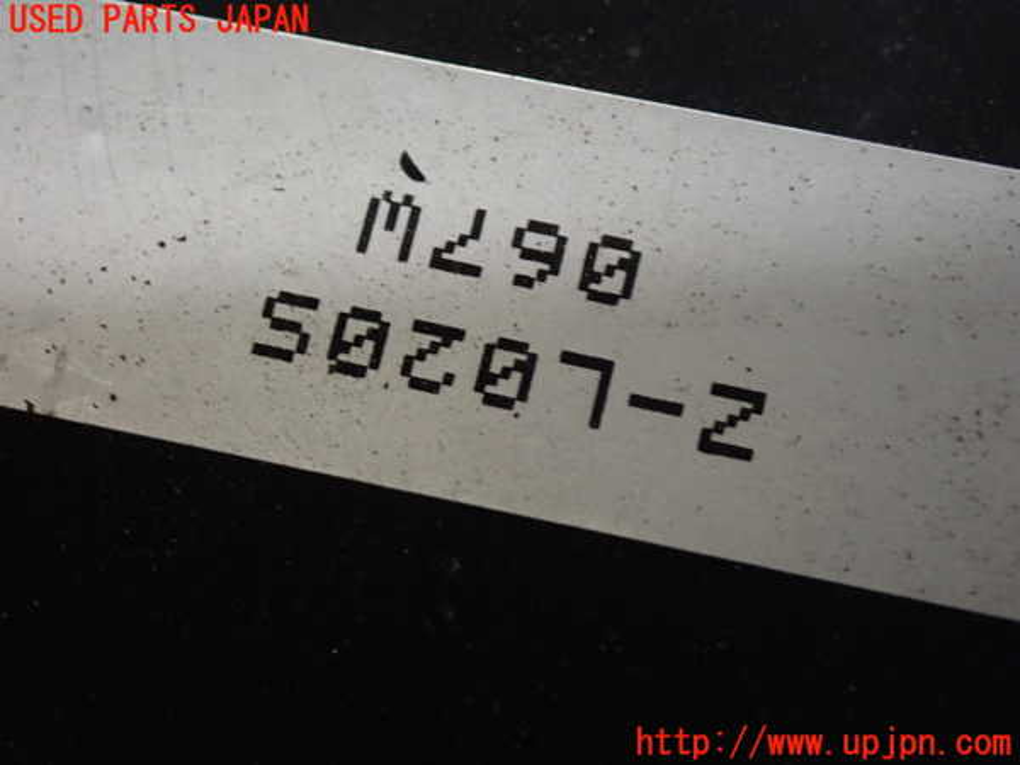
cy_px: 382
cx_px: 510
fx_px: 2770
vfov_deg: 15.7
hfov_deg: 20.9
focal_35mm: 94
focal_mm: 16.79
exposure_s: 1/40
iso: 800
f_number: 4.7
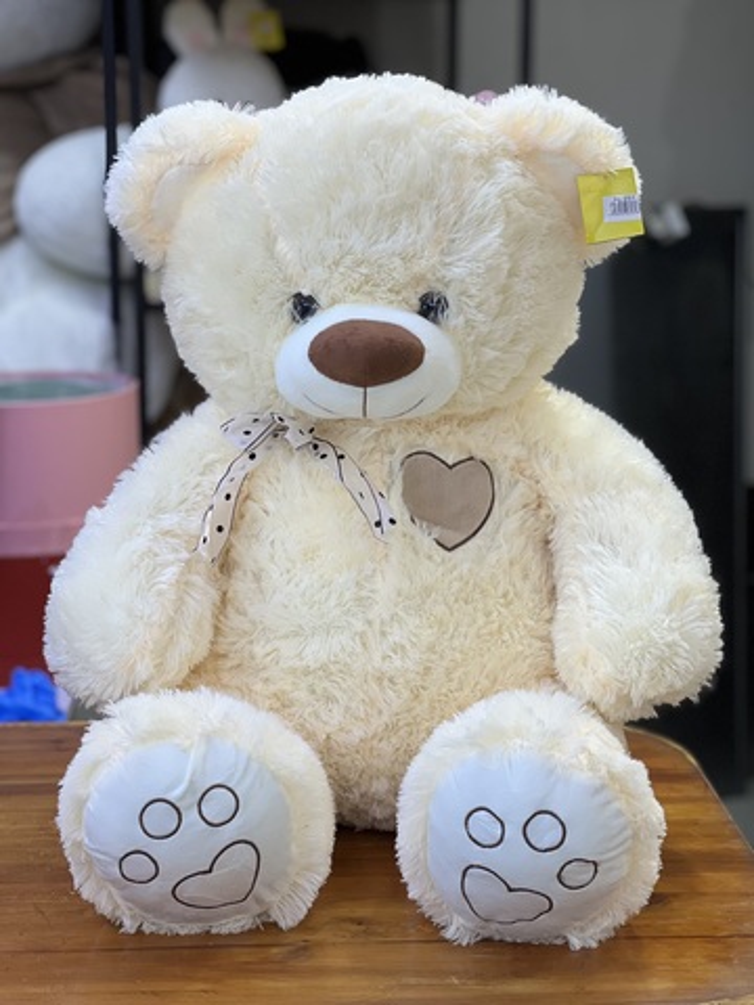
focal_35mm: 77
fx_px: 2236
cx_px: 377
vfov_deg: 25.3
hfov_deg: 19.1
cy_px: 502
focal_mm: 9
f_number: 2.8
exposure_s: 1/100
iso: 80
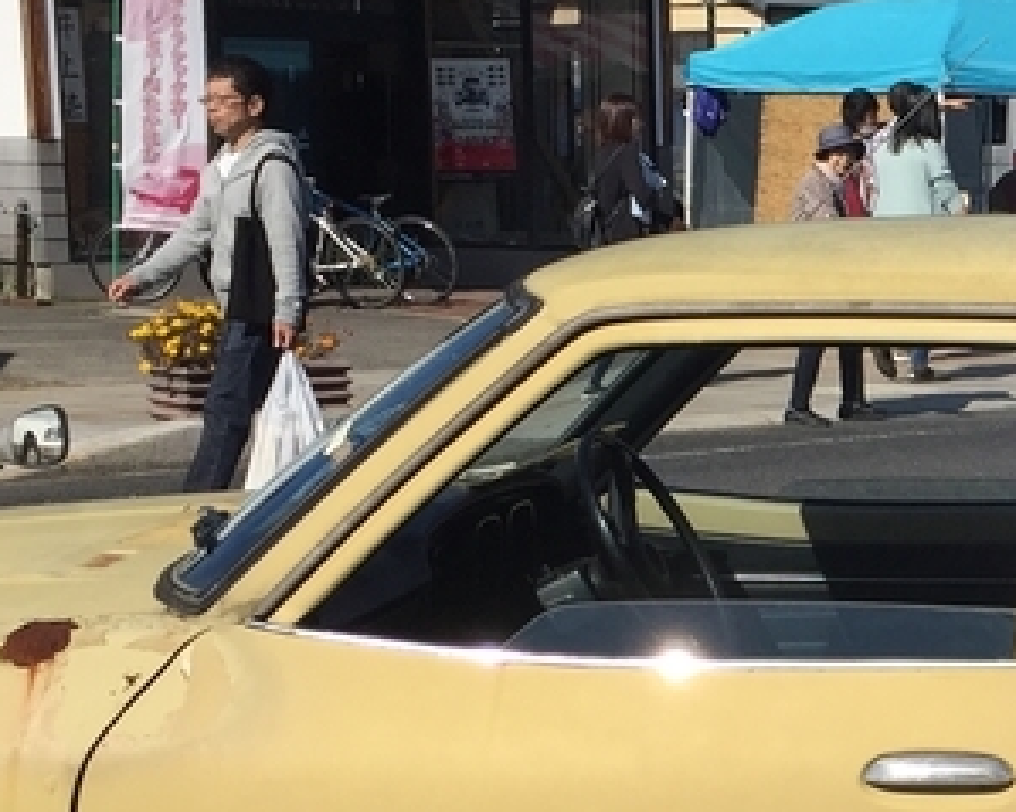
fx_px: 2916
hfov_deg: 18.7
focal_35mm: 97
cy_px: 724
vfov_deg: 15.7
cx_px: 1206
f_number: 2.2
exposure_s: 1/3300
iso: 32
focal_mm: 4.15
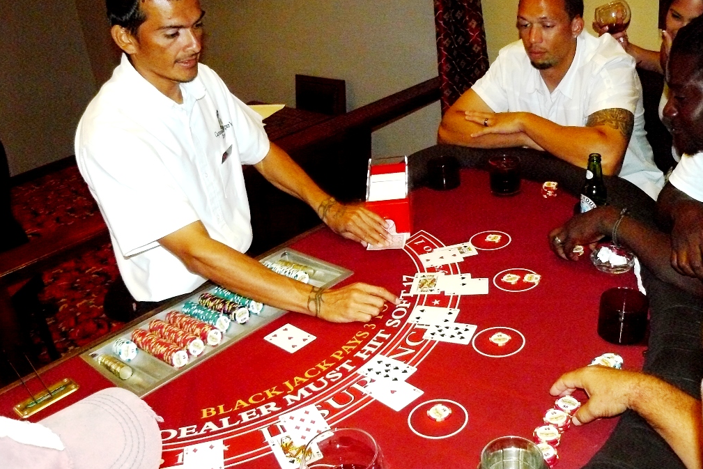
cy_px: 229
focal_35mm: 38
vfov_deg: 35.1
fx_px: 742
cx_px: 349
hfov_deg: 50.7
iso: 800
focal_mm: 6
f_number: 2.8
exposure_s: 1/30
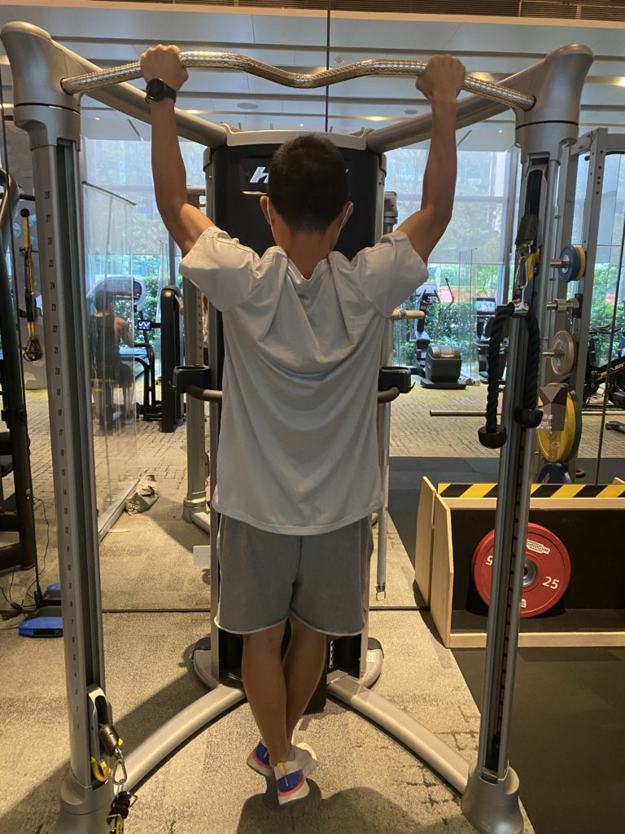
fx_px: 626
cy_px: 417
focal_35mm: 26
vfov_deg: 67.3
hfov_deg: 53.1
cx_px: 312
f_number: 1.8
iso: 500
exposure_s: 1/57
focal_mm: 4.25
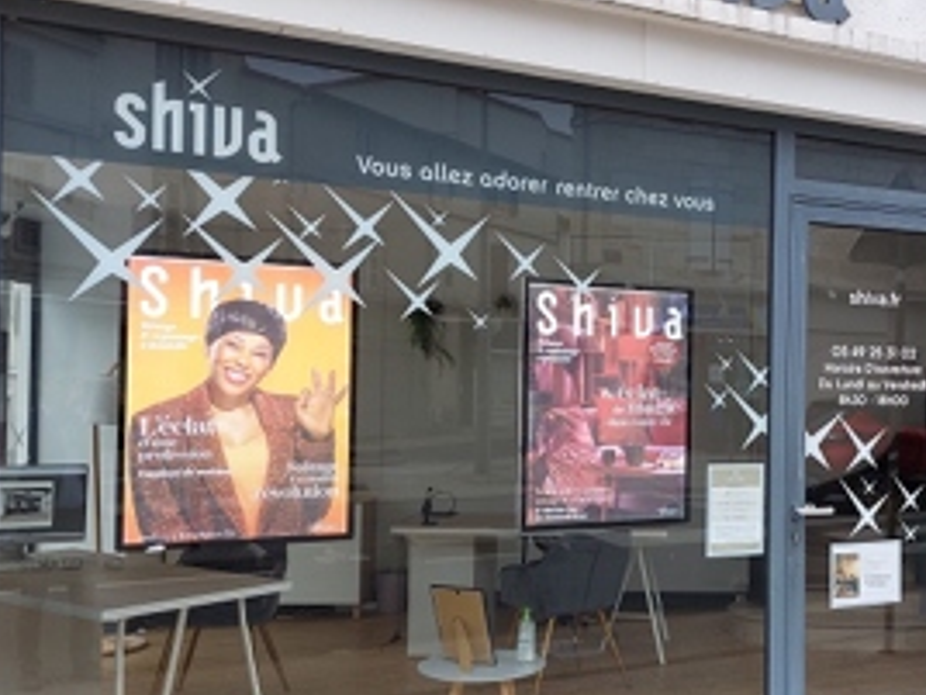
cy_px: 380
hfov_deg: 43.6
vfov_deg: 34.3
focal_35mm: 42
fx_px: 1124
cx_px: 677
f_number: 1.8
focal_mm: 5.2
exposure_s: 1/100
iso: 50
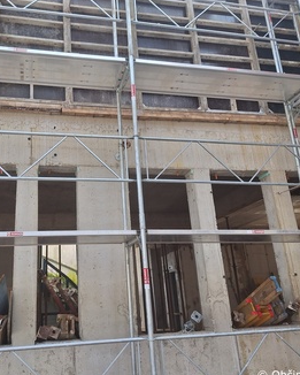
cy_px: 189
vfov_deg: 57.2
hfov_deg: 46.4
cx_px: 100
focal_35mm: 31
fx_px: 344
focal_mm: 5.54
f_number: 1.8
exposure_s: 1/660
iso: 40
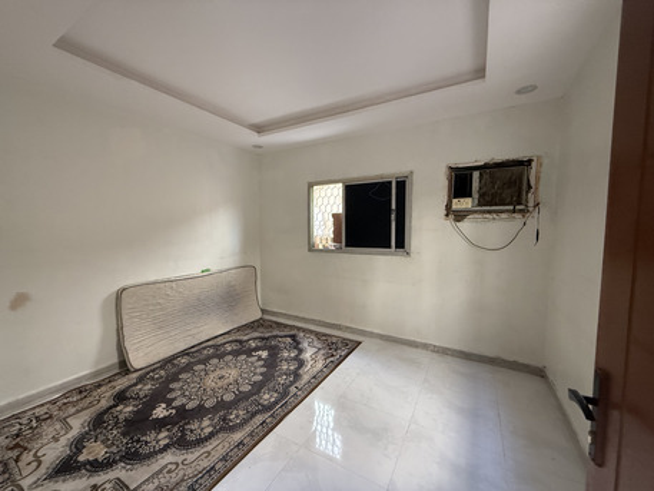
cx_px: 327
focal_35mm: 14
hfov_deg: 102.0
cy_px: 246
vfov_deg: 85.7
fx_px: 265
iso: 320
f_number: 2.2
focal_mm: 2.22
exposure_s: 1/91
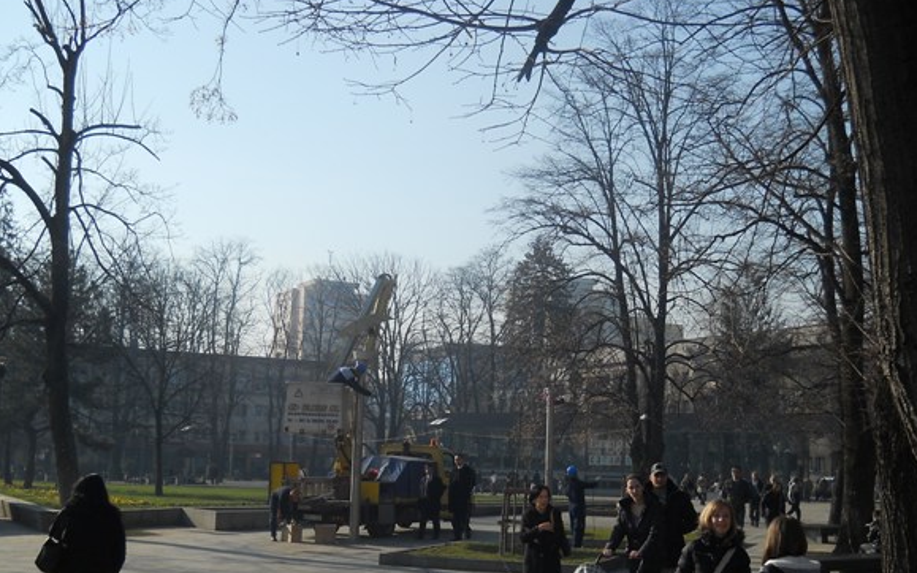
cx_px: 455
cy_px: 356
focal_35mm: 48
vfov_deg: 26.8
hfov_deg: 41.8
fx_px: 1200
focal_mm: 6.72
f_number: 5.5
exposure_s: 1/400
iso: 80
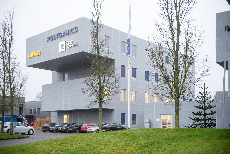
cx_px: 115
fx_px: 281
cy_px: 77
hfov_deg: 44.5
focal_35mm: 44
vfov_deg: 30.5
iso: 250
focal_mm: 44
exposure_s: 1/20
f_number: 4
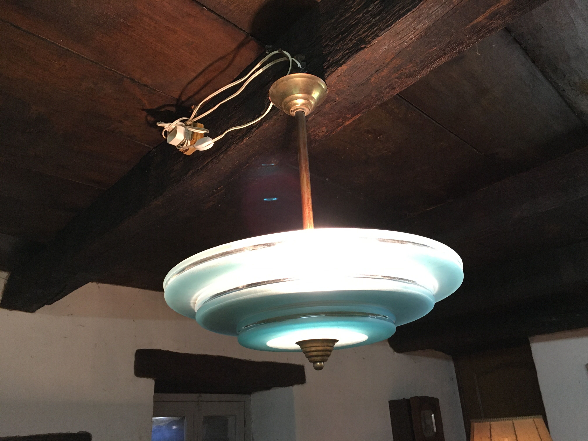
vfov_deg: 48.2
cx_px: 294
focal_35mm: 29
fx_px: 493
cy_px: 220
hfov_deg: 61.7
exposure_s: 1/33
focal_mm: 4.15
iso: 200
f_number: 2.2
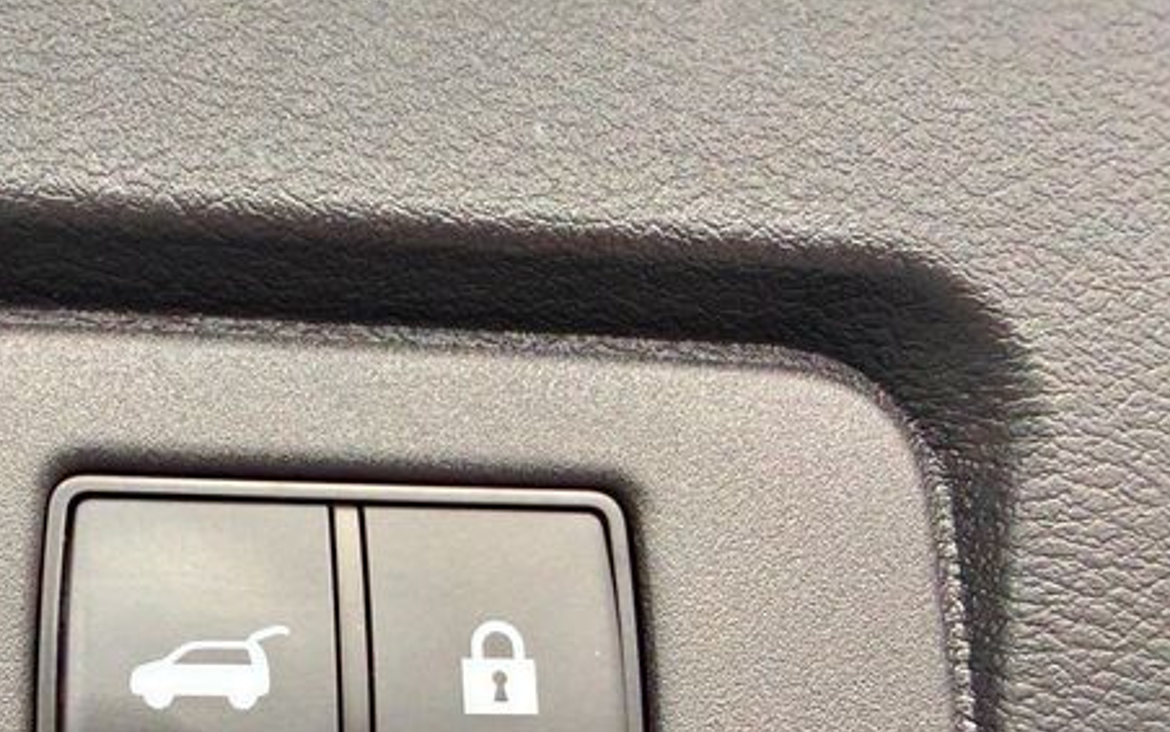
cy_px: 610
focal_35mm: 36
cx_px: 388
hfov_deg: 52.9
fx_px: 1148
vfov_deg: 34.1
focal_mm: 2.22
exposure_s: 1/99
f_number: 2.2
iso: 200
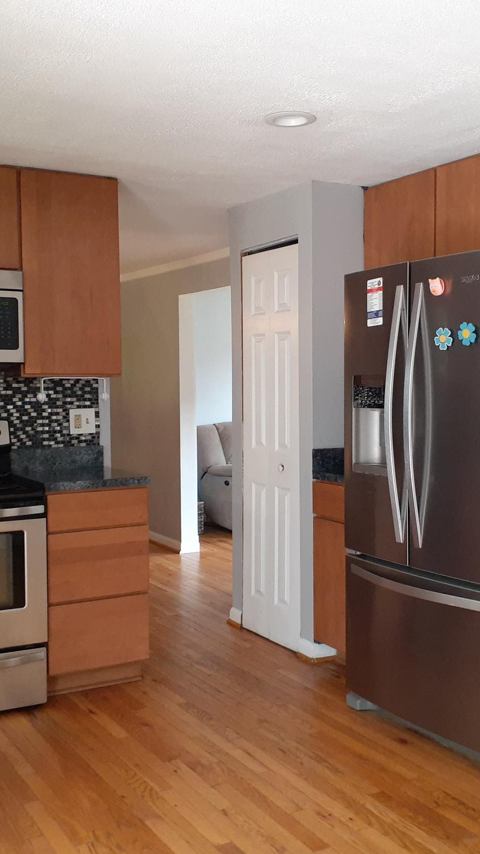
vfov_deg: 50.5
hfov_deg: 29.6
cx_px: 300
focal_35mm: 40
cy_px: 427
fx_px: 905
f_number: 1.9
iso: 320
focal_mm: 3.6
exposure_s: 1/50
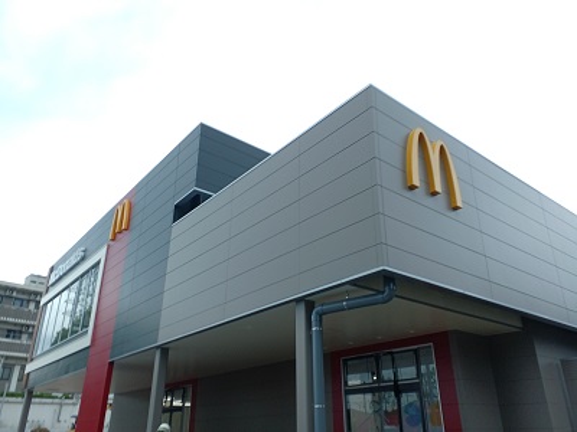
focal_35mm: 27
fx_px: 450
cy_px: 216
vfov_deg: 51.4
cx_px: 288
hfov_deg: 65.3
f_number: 1.9
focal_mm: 3.58
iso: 32
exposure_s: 1/270
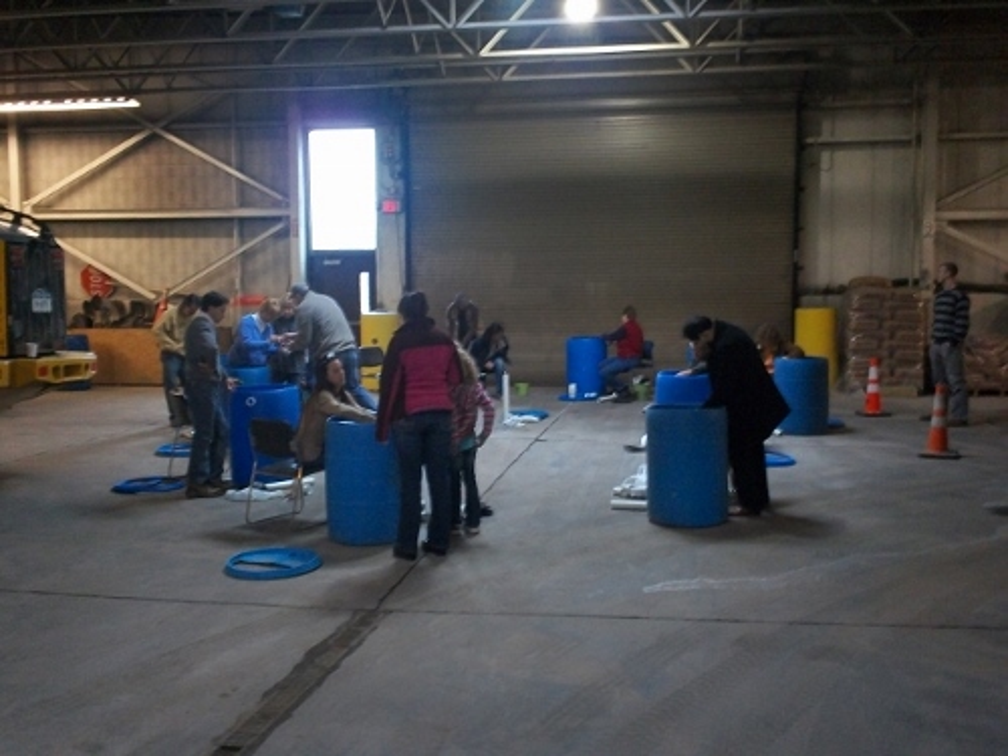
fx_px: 1107
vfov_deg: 37.7
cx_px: 504
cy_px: 378
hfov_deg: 49.0
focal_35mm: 38
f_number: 4.5
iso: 250
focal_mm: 6.3
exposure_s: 1/8
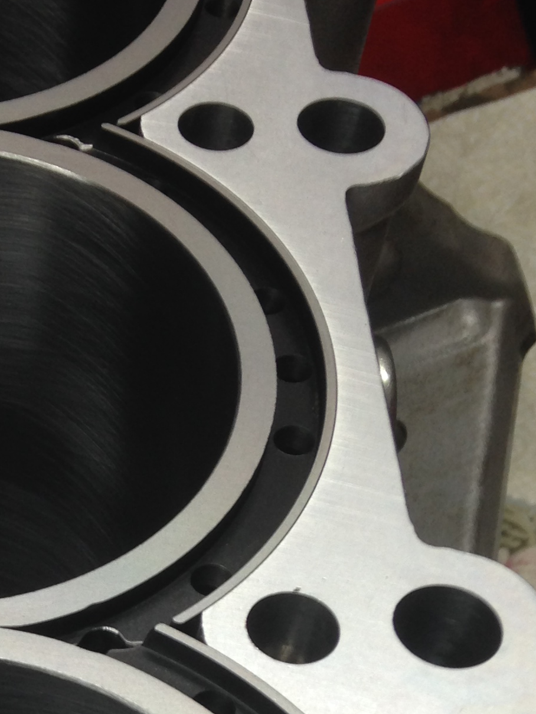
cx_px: -86
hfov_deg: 16.0
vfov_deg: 20.9
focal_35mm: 89
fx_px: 1837
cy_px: 785
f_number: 2.4
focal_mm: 4.12
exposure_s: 1/20
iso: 50
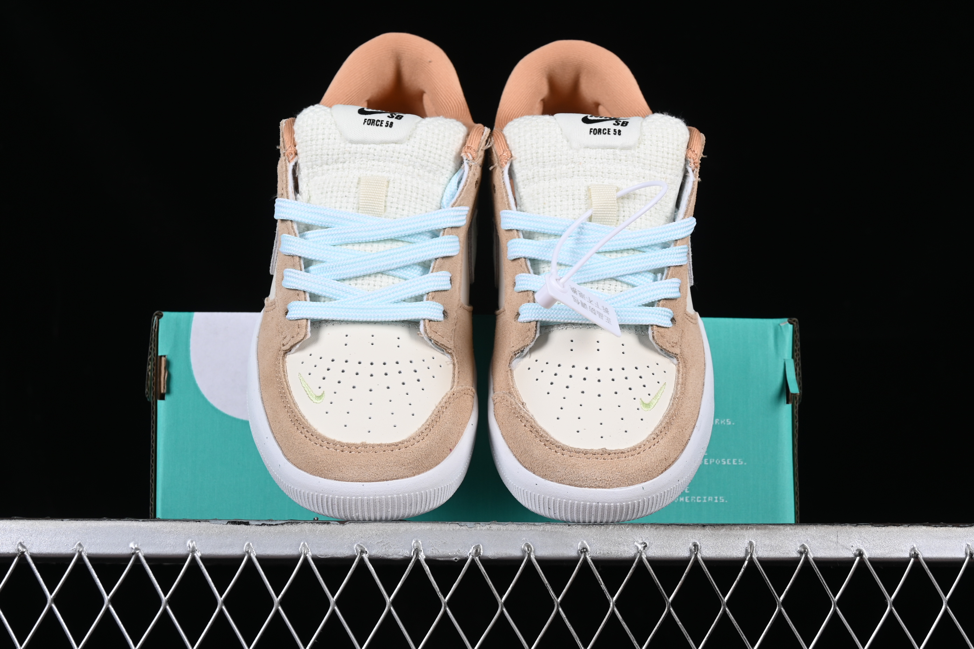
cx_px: 487
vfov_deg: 18.2
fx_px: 2029
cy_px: 324
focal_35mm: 75
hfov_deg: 27.0
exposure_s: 1/80
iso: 160
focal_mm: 50
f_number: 8
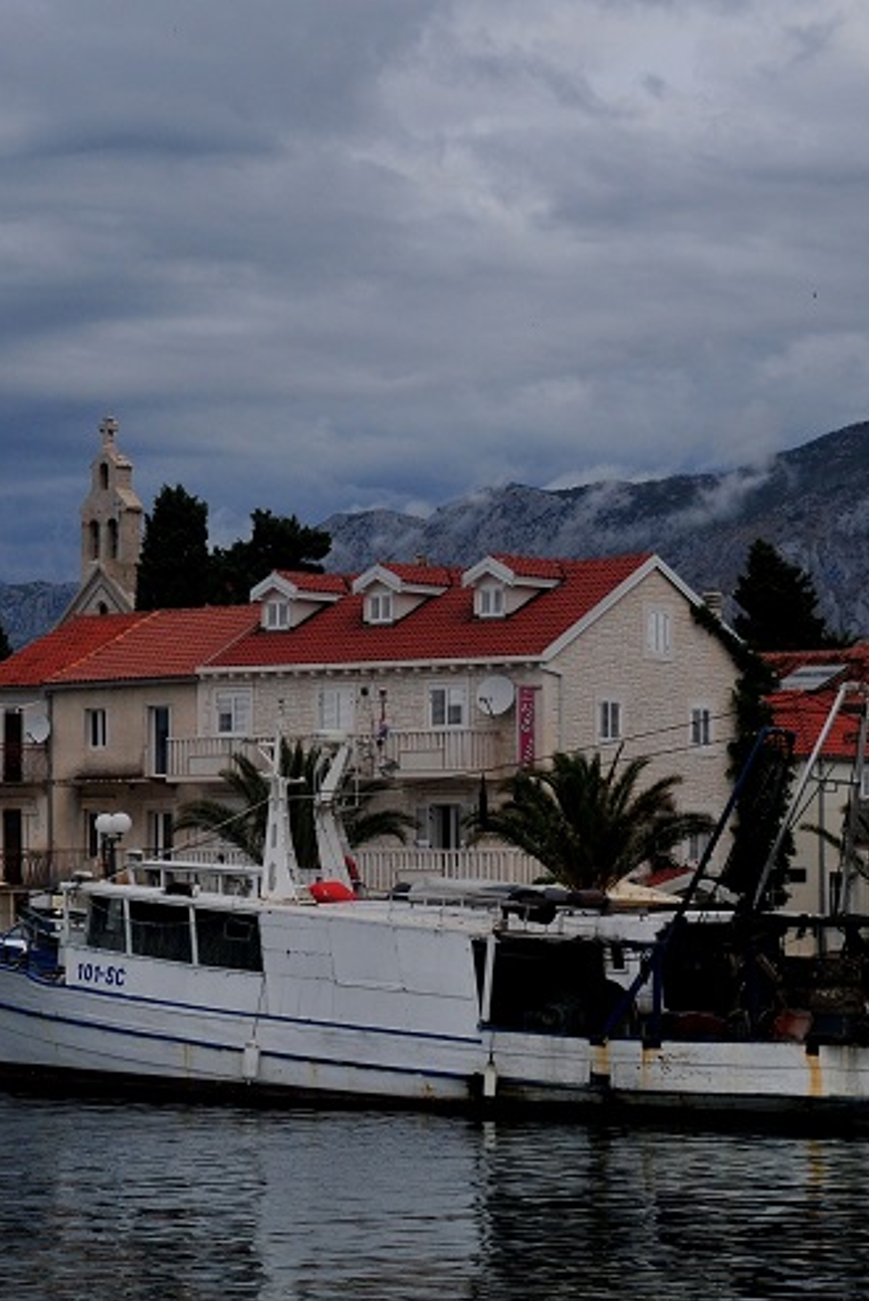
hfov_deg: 11.7
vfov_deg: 17.8
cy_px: 620
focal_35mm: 115
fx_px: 4158
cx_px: -120
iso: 250
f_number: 6.3
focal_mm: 38
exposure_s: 1/3200
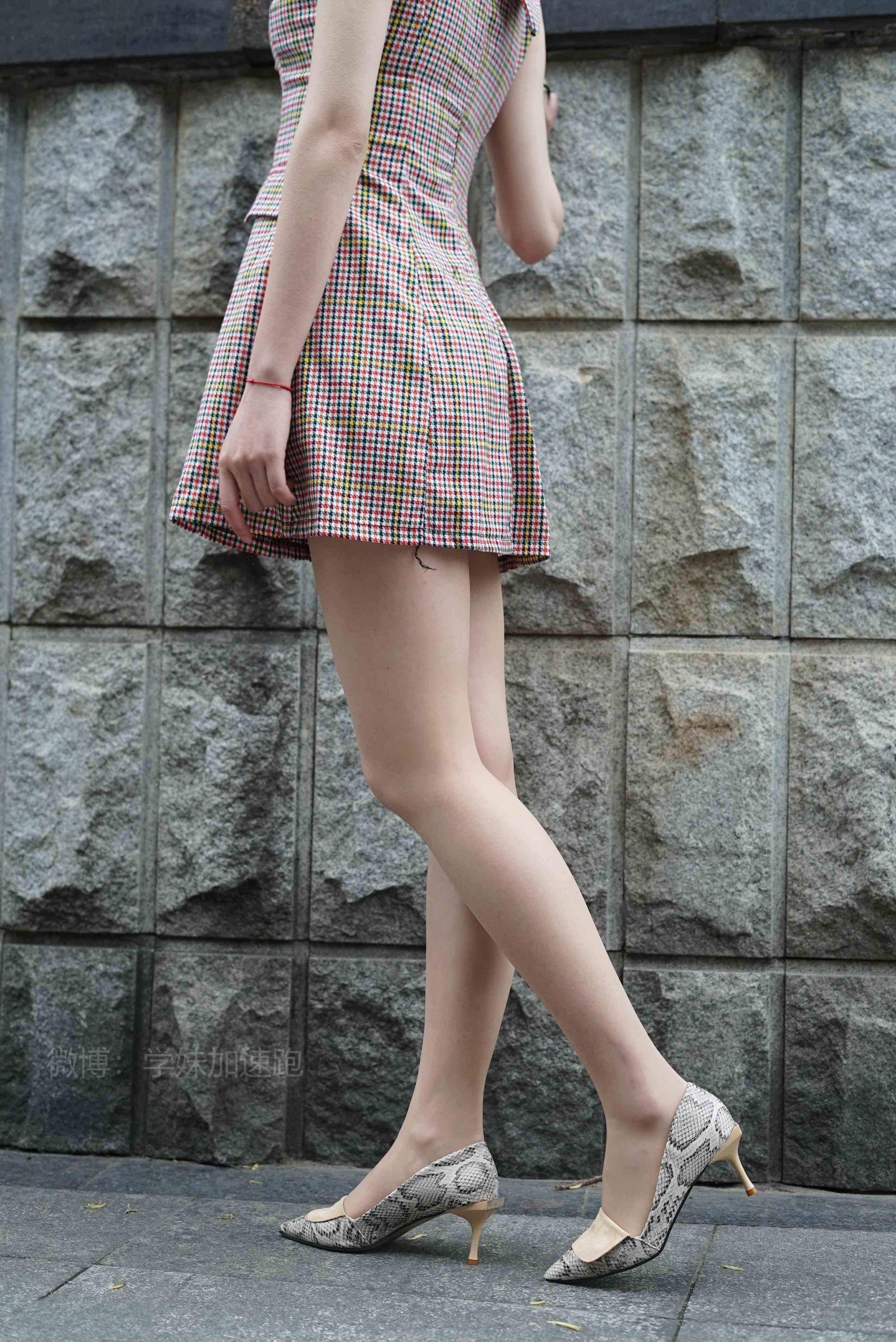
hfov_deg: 27.0
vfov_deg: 39.6
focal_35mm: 50
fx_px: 1864
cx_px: 448
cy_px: 671
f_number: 4
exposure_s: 1/60
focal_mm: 50
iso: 1250
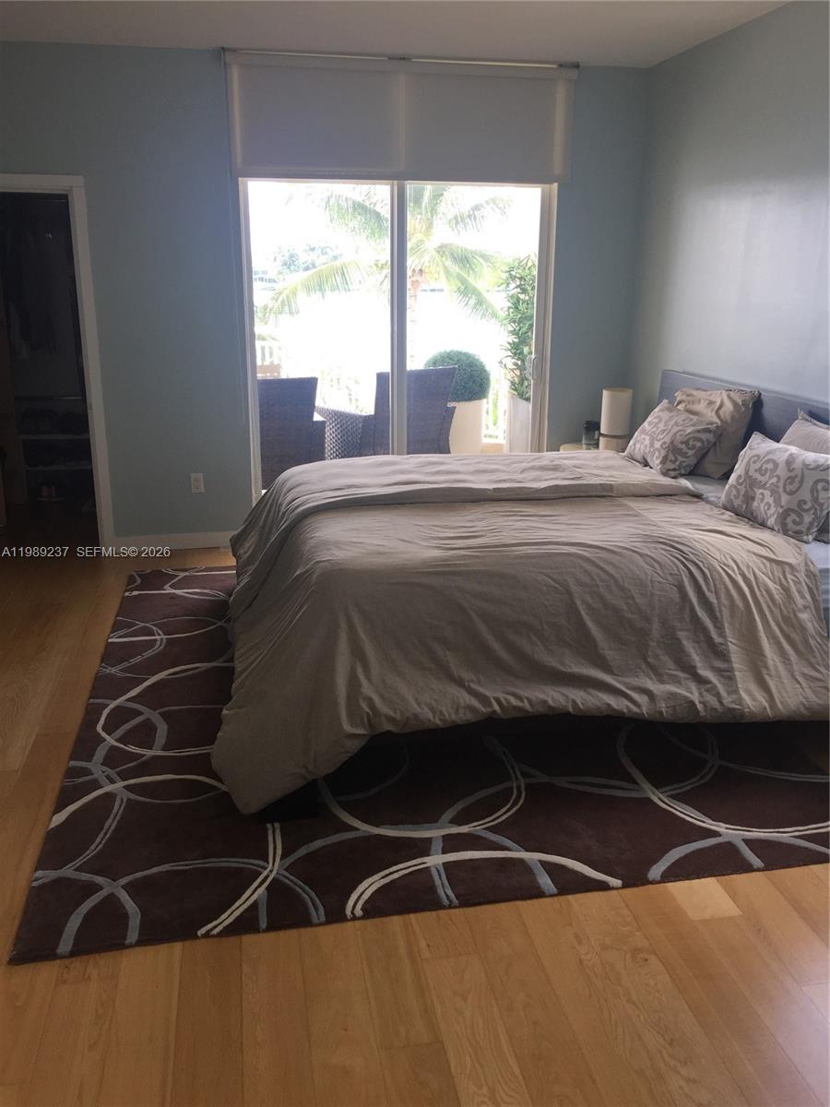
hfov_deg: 48.2
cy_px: 554
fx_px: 927
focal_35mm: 29
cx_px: 415
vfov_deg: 61.7
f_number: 2.2
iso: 32
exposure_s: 1/60
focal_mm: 4.15
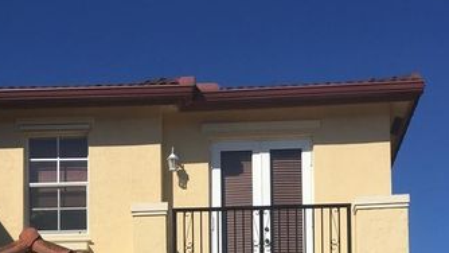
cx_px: 231
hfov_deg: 33.3
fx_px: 750
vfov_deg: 16.6
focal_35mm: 63
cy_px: 427
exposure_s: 1/2849
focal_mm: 4.15
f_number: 2.2
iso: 25
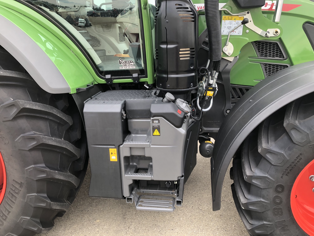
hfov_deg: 63.4
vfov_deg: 49.7
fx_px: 254
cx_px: 157
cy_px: 118
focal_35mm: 28
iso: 25
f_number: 1.8
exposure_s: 1/120
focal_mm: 3.99
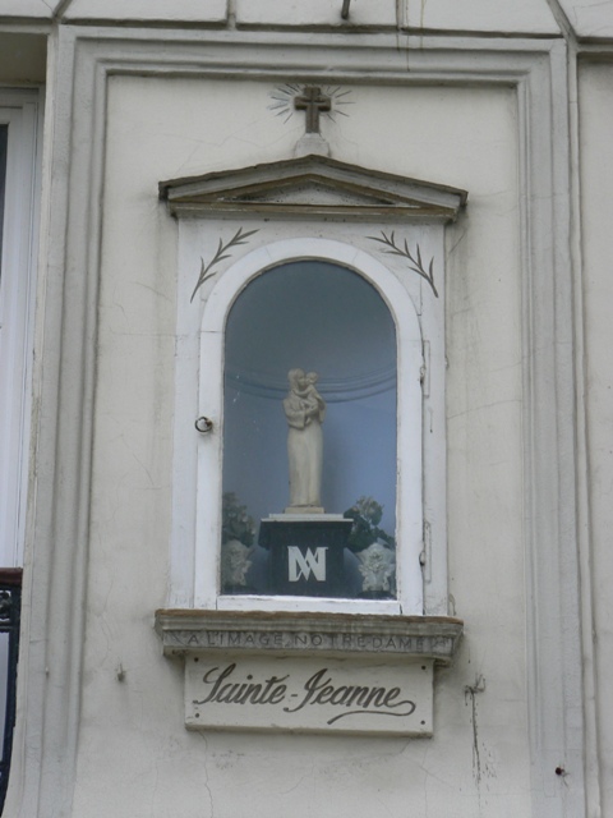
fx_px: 2881
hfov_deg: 12.1
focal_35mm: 122
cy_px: 409
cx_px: 306
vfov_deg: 16.1
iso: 80
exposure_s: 1/40
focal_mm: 20.3
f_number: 3.2
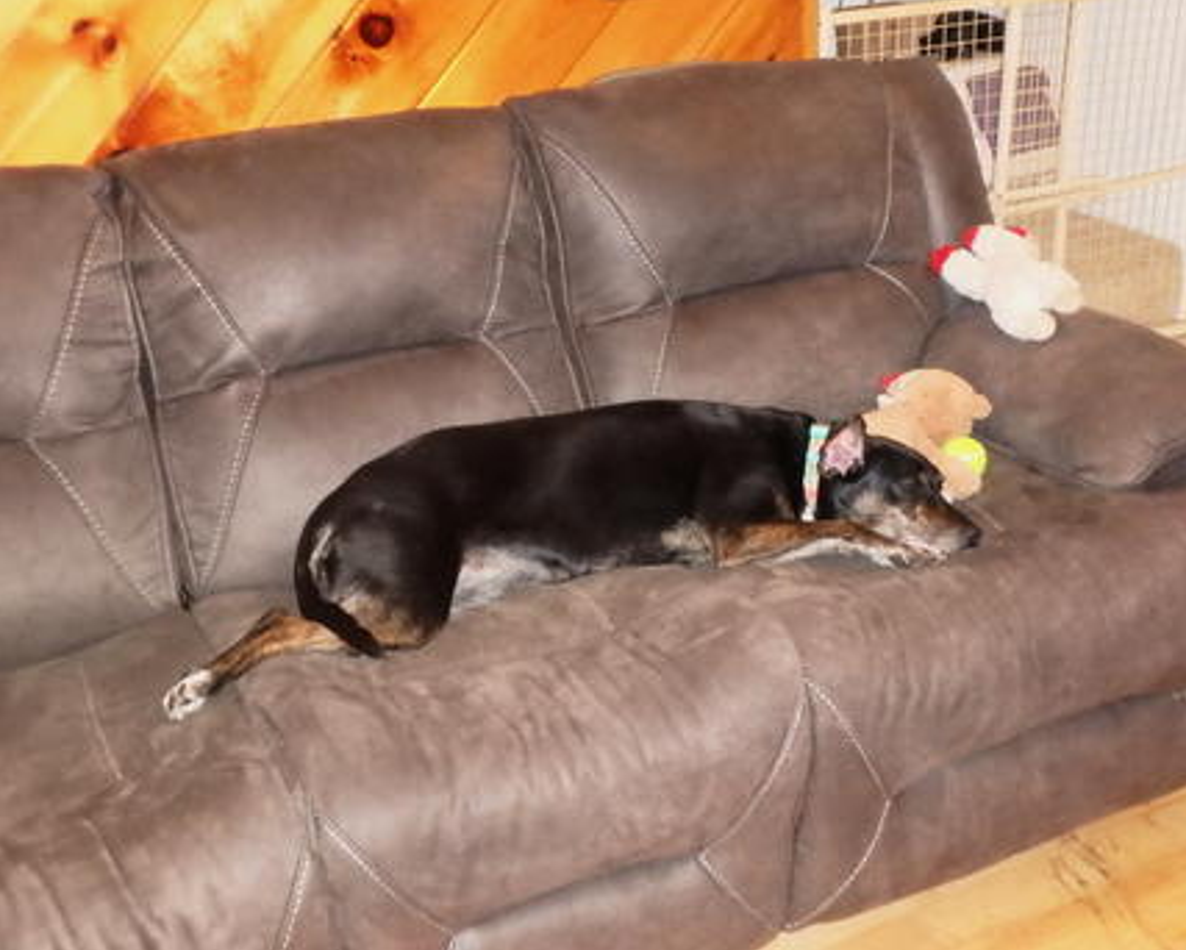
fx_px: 1440
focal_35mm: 41
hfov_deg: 44.7
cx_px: 633
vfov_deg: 36.5
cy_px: 474
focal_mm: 6.9
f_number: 5.1
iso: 1600
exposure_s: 1/40
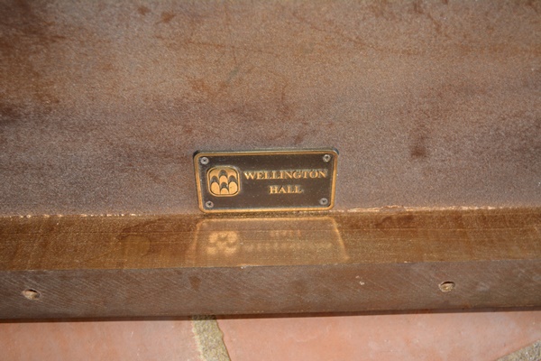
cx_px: 270
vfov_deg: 30.8
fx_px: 654
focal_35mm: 44
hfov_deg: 45.0
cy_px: 180
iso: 720
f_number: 4.5
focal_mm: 29
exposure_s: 1/60
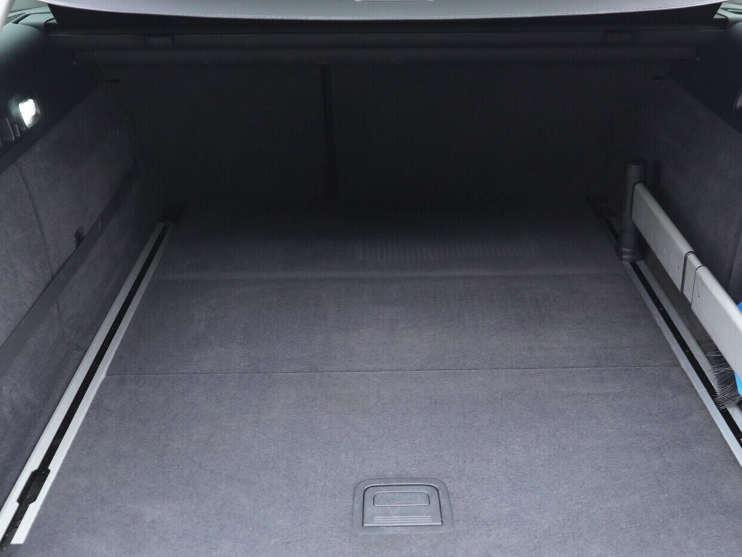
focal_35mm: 40
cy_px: 273
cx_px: 391
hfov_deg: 46.8
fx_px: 858
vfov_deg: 36.0
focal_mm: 24
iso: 800
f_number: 2.8
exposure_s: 1/40
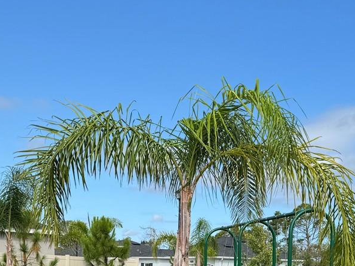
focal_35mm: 65
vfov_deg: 21.0
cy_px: 319
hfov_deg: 29.8
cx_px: 186
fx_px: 666
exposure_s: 1/3413
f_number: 1.78
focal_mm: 6.76
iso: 80
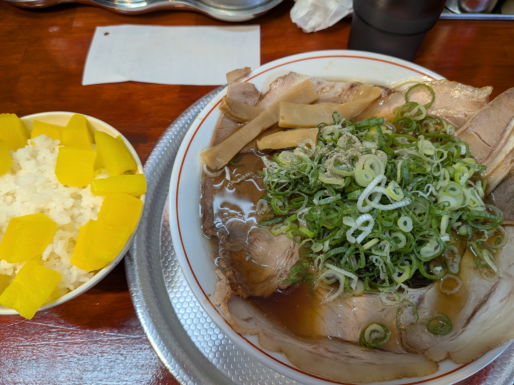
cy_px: 192
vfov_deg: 56.8
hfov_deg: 71.6
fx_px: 356
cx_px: 257
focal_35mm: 24
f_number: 1.7
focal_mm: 4.53
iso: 79
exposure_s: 1/100
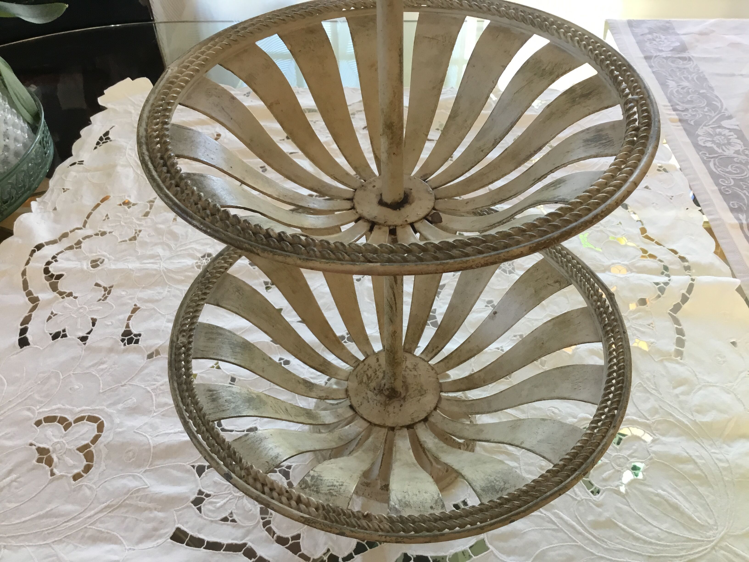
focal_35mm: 31
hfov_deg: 58.4
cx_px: 374
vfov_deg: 45.4
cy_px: 281
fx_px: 671
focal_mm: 3.3
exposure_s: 1/33
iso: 32
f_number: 2.4
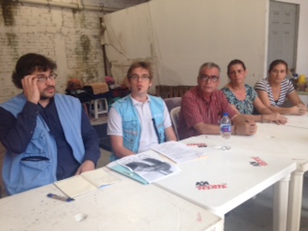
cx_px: 154
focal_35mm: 33
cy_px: 116
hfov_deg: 55.4
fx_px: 294
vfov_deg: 42.9
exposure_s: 1/120
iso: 64
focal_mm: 4.12
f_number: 2.4
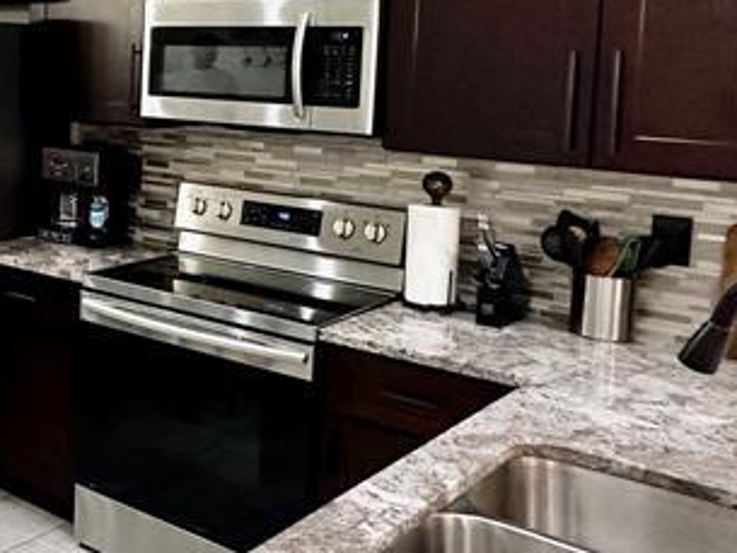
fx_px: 1001
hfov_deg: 32.7
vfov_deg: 30.1
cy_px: 109
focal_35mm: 47
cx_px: -162
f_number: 2.2
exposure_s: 1/120
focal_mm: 2.22
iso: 250
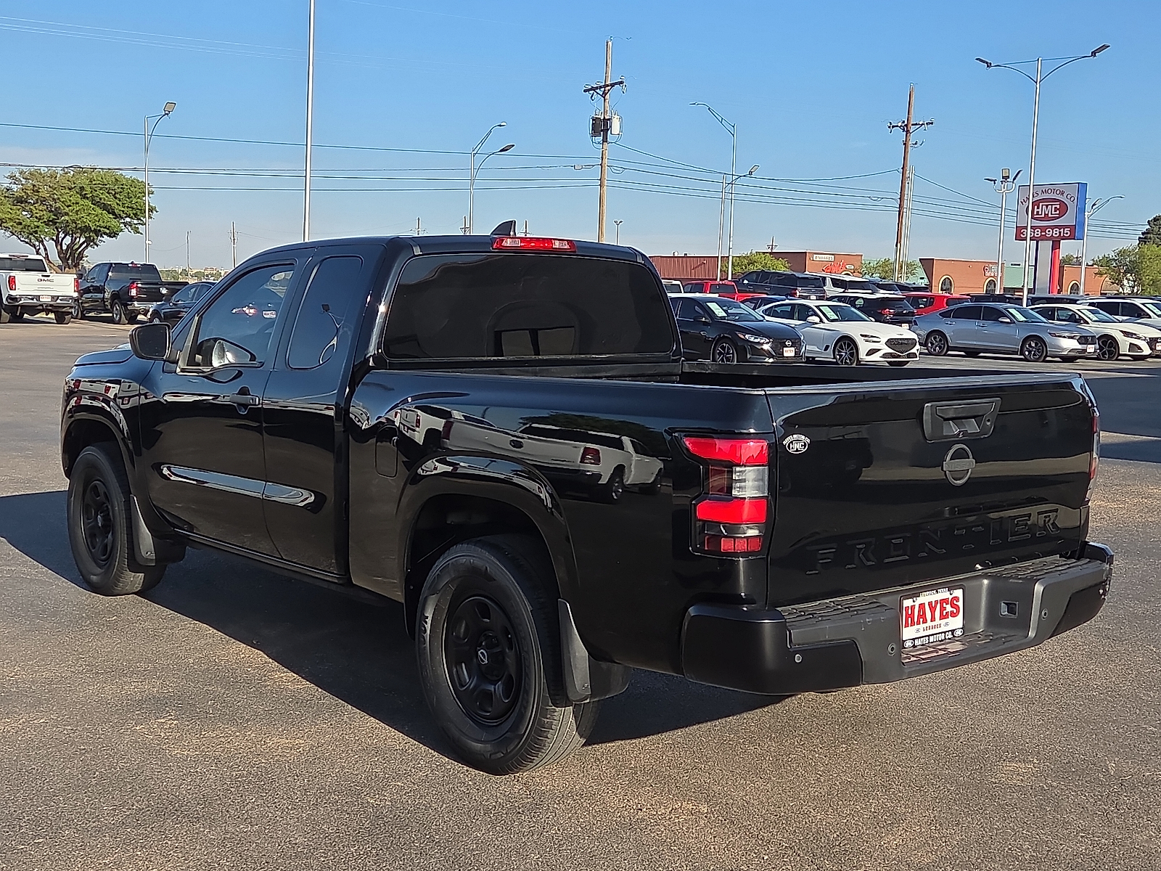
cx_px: 580
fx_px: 1409
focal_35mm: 42
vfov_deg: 34.3
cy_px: 436
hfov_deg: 44.8
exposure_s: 1/1250
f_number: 1.8
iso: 25
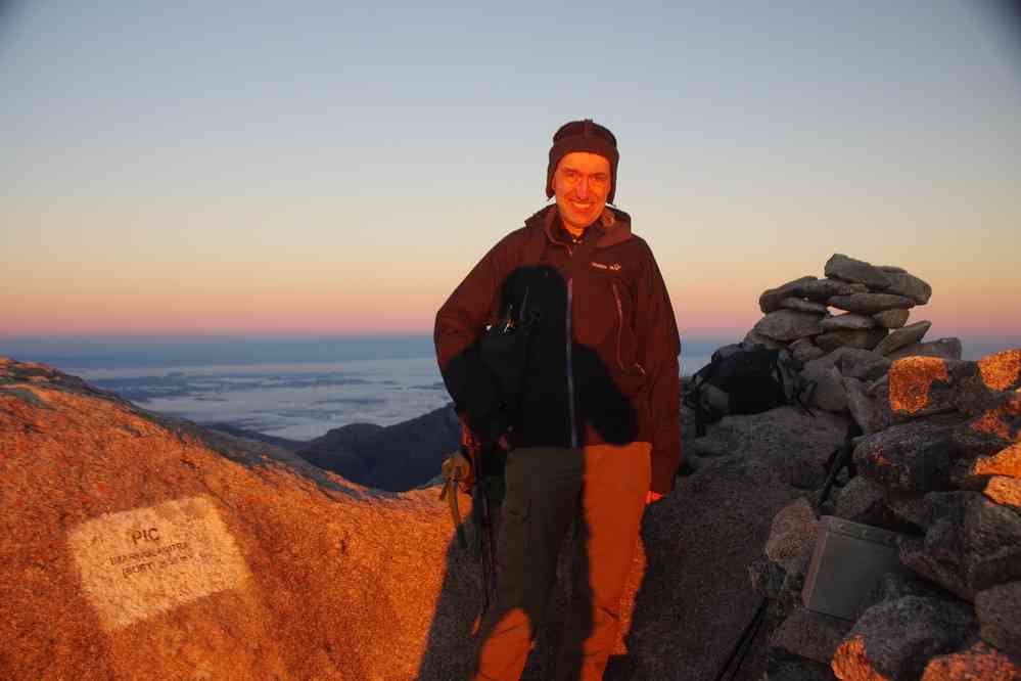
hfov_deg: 60.3
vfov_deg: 42.3
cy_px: 340
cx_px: 510
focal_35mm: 31
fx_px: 879
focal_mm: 20.6
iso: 400
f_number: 5.6
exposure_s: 1/50
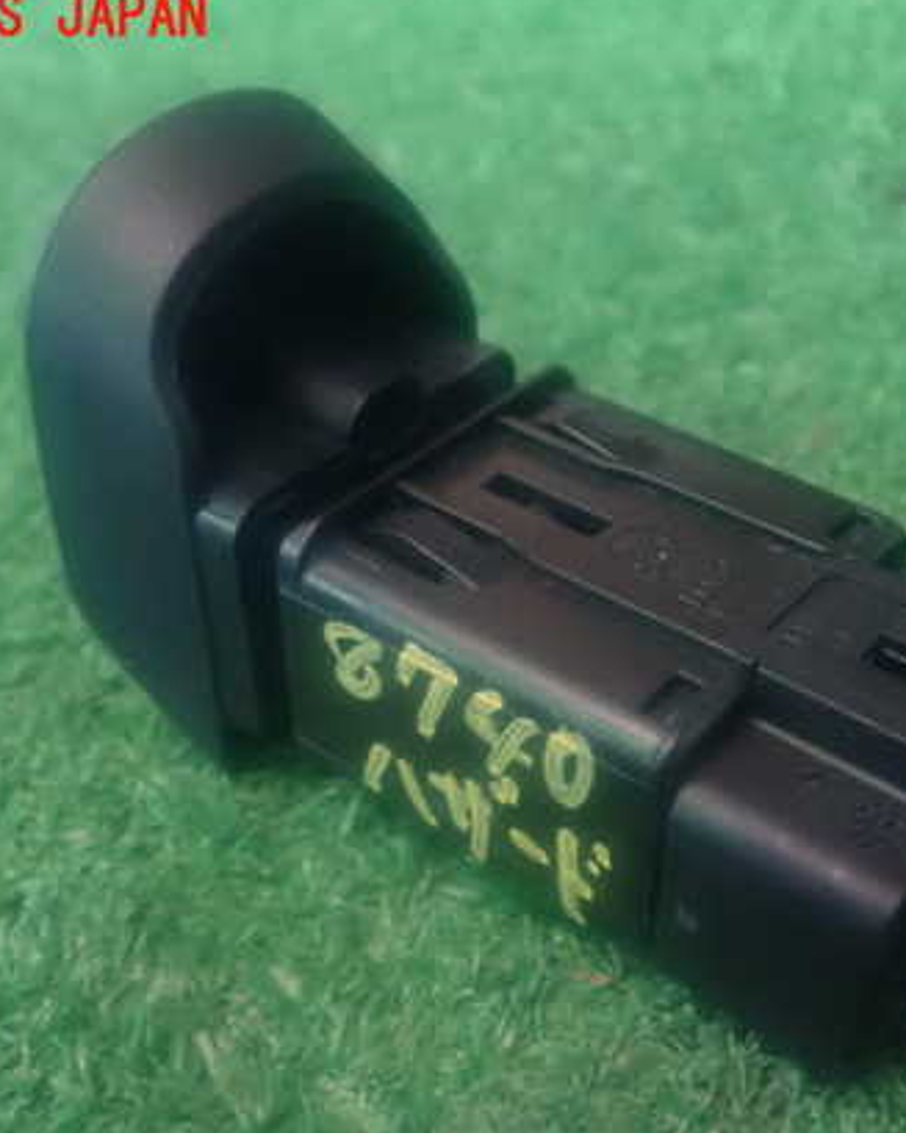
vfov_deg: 42.9
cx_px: 535
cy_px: 607
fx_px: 1442
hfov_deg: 34.8
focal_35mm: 43
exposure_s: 1/25
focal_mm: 5.5
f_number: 2.3
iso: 1600
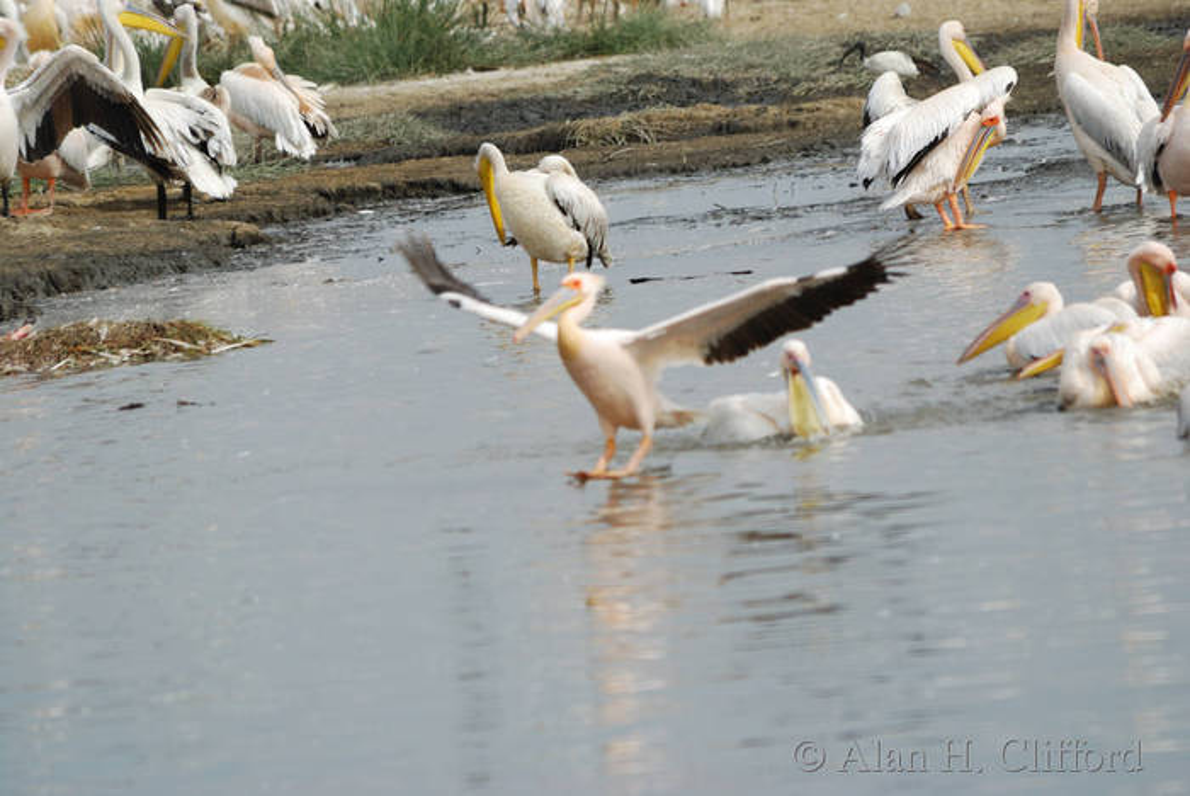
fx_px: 19849
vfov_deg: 2.3
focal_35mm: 600
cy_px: 398
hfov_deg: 3.4
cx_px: 595
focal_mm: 400
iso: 100
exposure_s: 1/400
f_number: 6.3
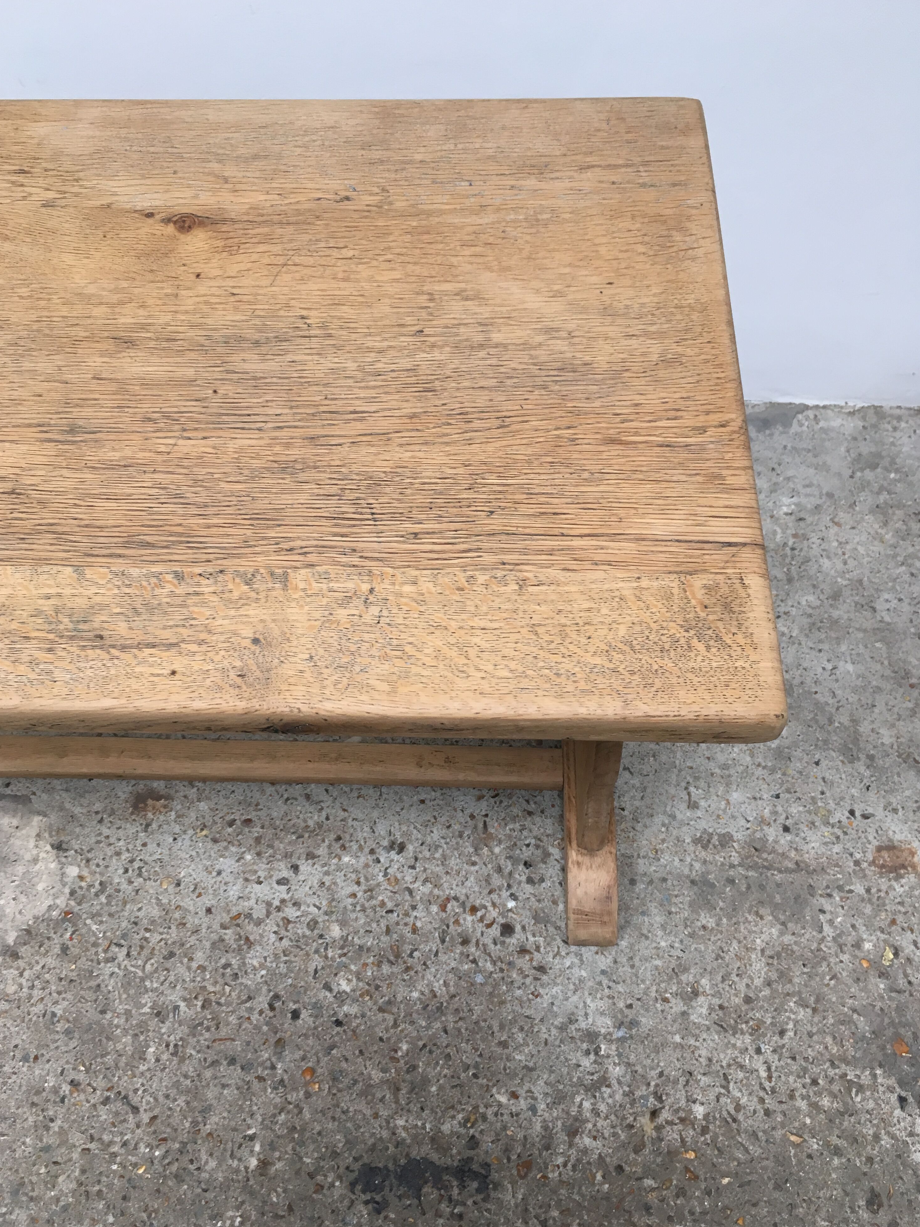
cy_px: 607
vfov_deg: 60.0
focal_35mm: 30
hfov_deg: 46.8
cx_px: 449
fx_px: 1063
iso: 64
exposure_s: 1/33
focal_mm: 4.15
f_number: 2.2
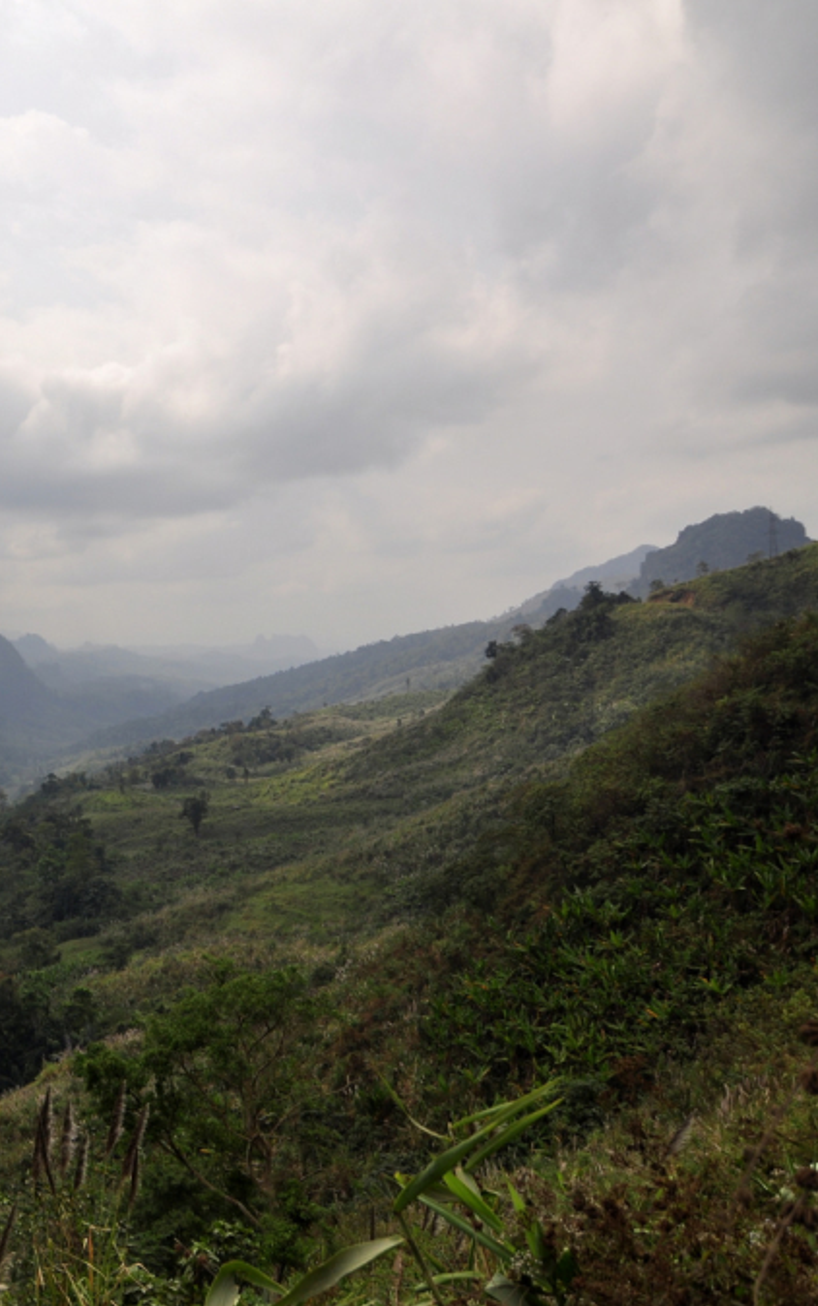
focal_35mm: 35
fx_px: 1239
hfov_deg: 32.2
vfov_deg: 55.6
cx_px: -85
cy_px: 649
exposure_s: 1/2000
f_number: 5.6
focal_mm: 15
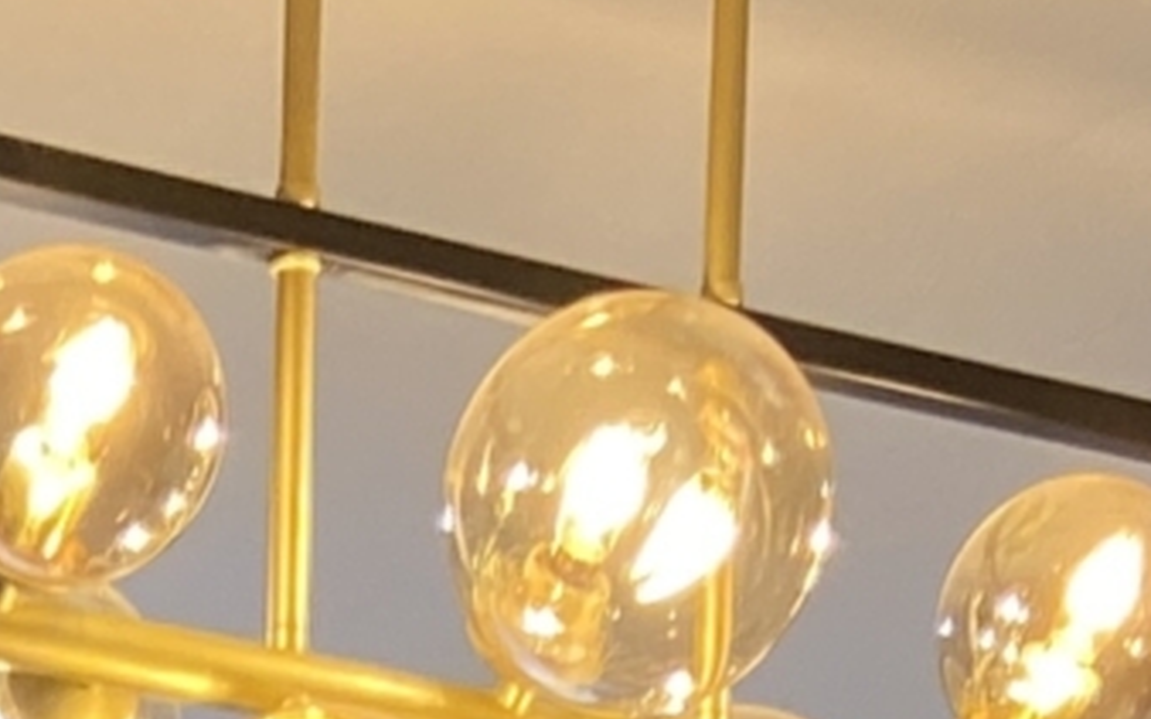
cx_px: -58
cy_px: 3115
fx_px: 6554
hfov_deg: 9.9
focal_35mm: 209
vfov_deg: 5.3
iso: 80
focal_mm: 4.25
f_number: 1.8
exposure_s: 1/60
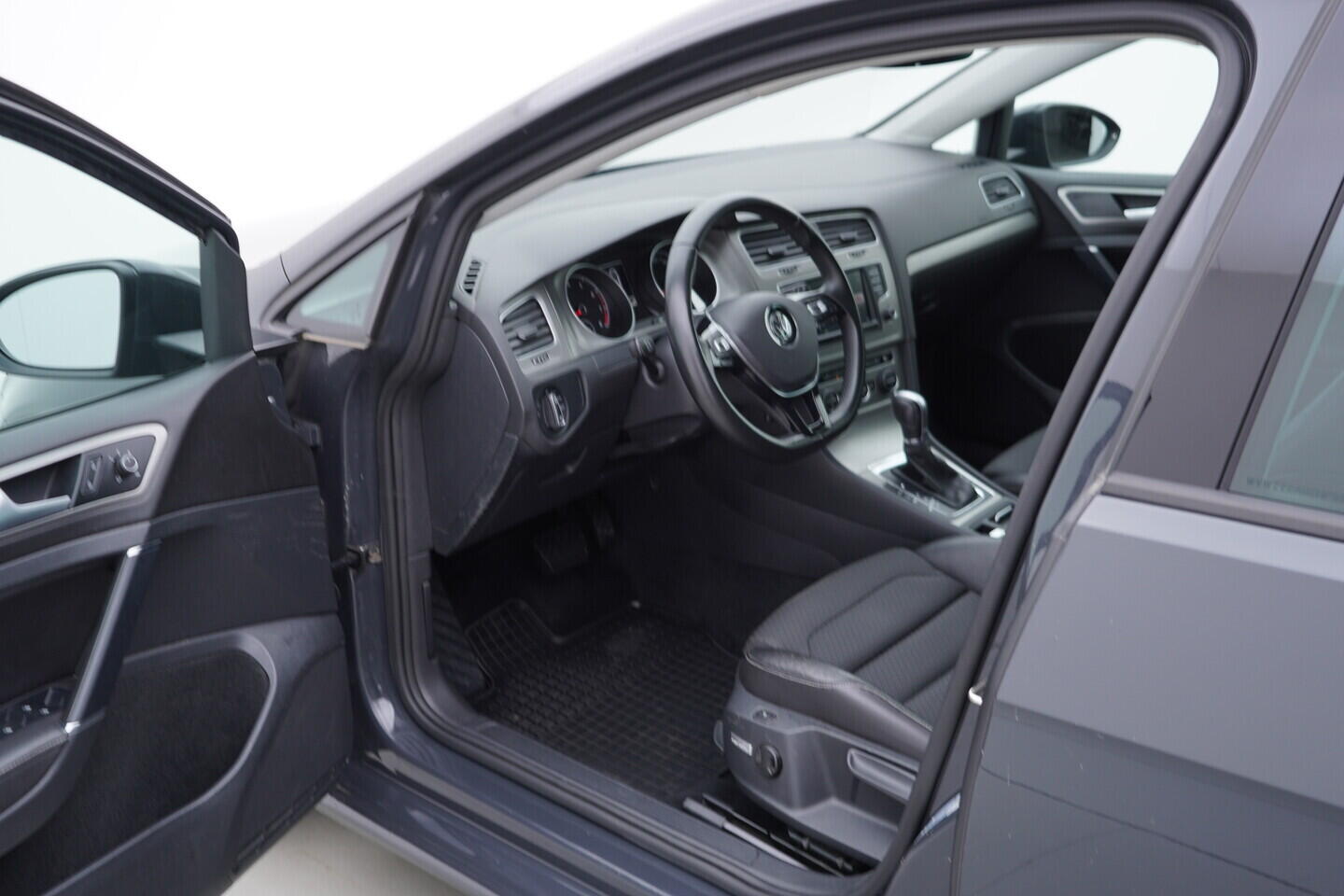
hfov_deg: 53.1
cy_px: 448
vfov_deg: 36.9
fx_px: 1344
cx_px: 672
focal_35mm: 36
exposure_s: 1/50
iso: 125
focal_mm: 24
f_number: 3.2
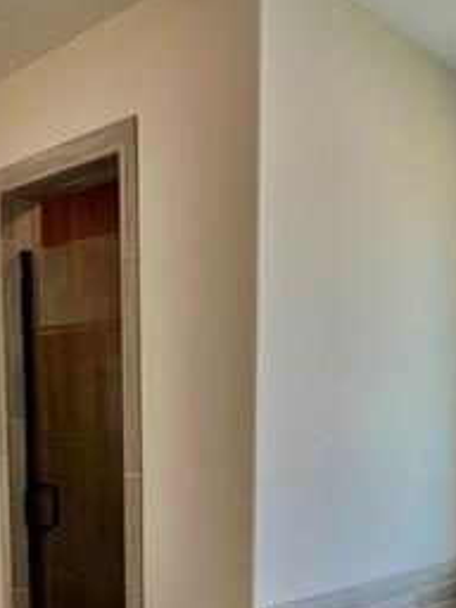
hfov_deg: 35.8
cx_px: 352
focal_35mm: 39
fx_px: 685
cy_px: 506
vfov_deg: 44.9
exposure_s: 1/165
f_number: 1.8
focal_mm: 1.57
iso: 32
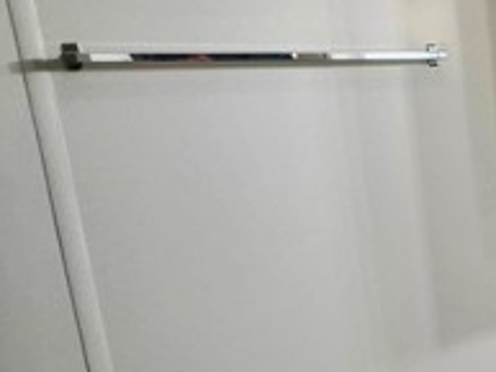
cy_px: 185
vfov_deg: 33.6
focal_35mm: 43
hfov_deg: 28.2
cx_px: 750
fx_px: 617
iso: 100
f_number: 2.2
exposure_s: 1/60
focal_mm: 1.74
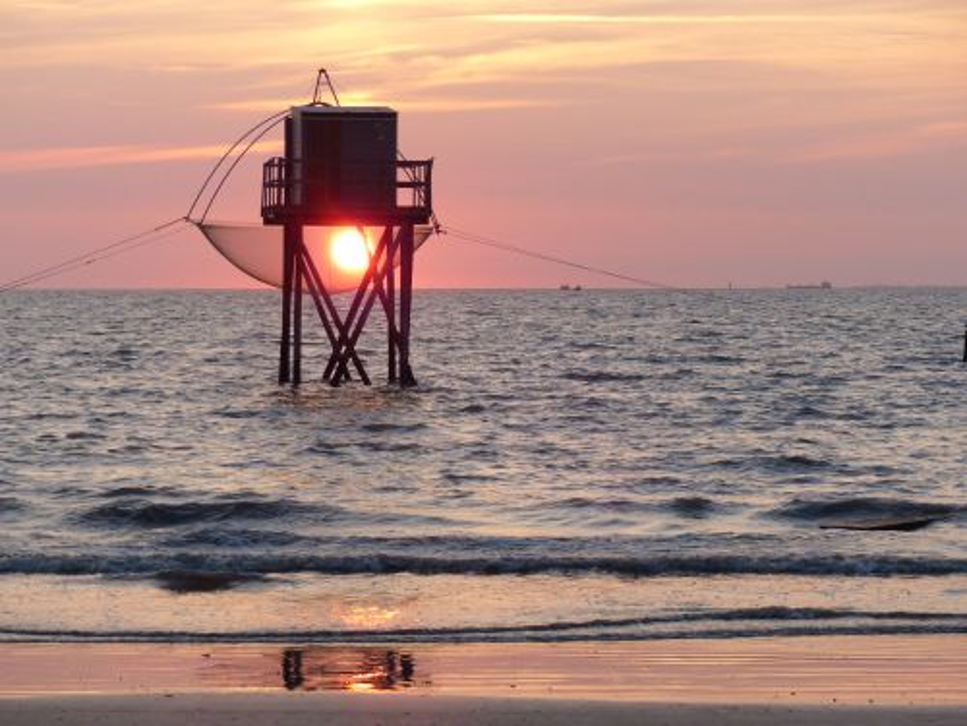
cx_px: 484
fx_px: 3911
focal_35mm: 140
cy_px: 363
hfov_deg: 14.1
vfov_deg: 10.6
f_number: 2.8
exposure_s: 1/1300
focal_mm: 25.2
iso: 400
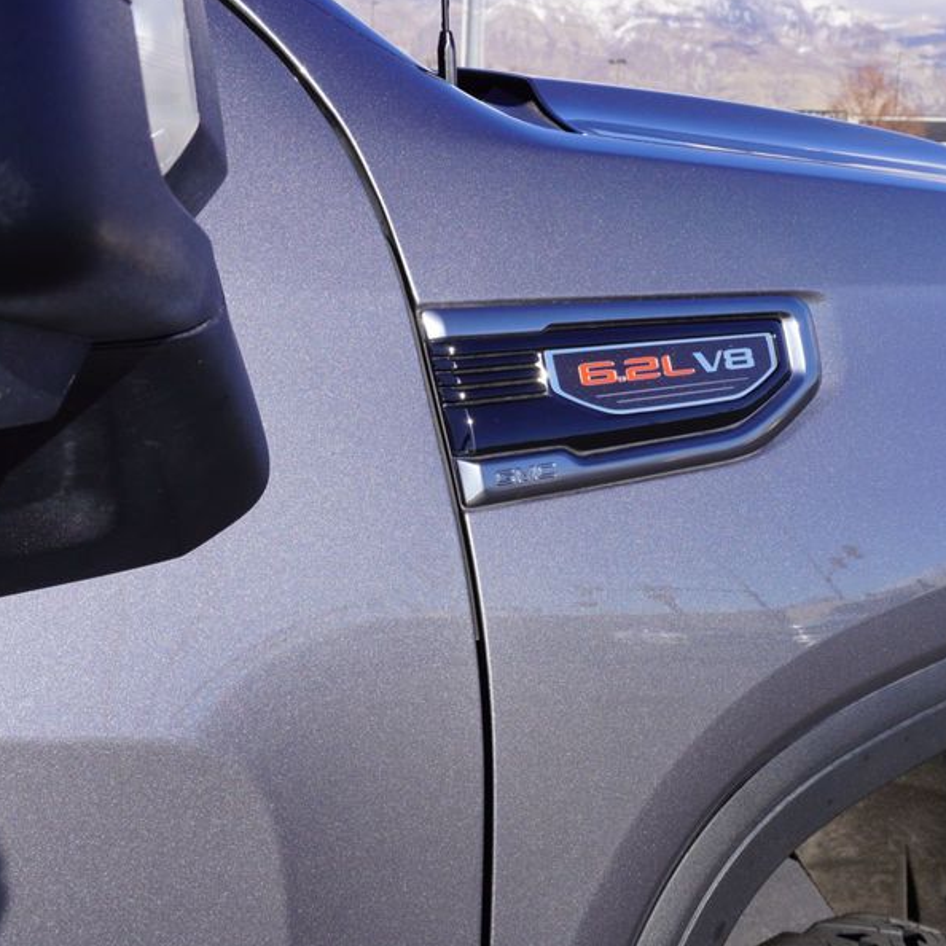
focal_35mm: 44
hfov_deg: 37.9
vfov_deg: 38.3
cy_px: 459
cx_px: 629
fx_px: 1360
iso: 100
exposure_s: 1/125
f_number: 9
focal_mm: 20
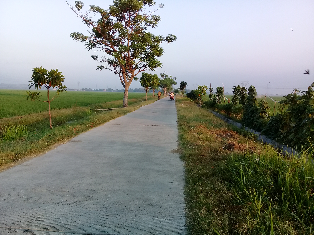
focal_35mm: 31
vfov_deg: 45.4
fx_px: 281
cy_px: 118
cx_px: 157
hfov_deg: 58.4
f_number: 2.2
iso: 64
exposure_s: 1/231
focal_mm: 3.3
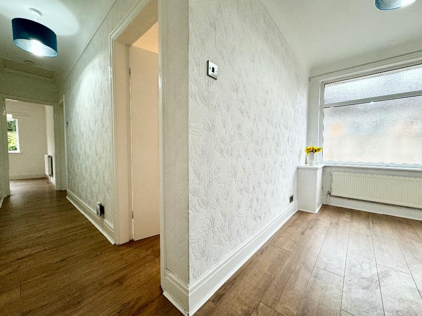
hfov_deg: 102.1
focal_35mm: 14
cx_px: 211
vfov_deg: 85.7
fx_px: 171
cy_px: 158
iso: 160
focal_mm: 2.22
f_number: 2.2
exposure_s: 1/100
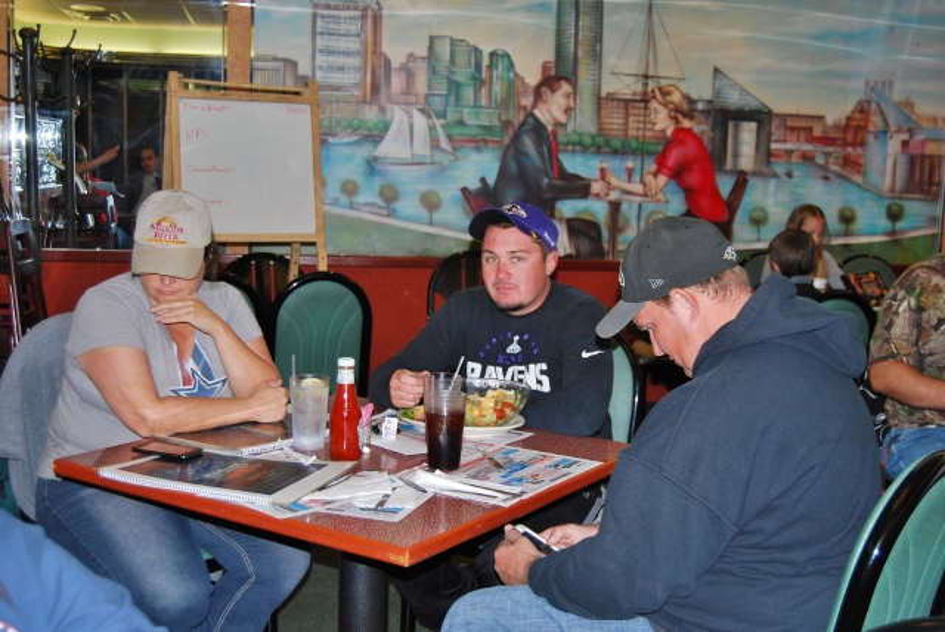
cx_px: 472
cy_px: 316
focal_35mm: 45
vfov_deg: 29.9
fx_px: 1182
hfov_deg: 43.6
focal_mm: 30
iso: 200
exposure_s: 1/60
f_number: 4.2
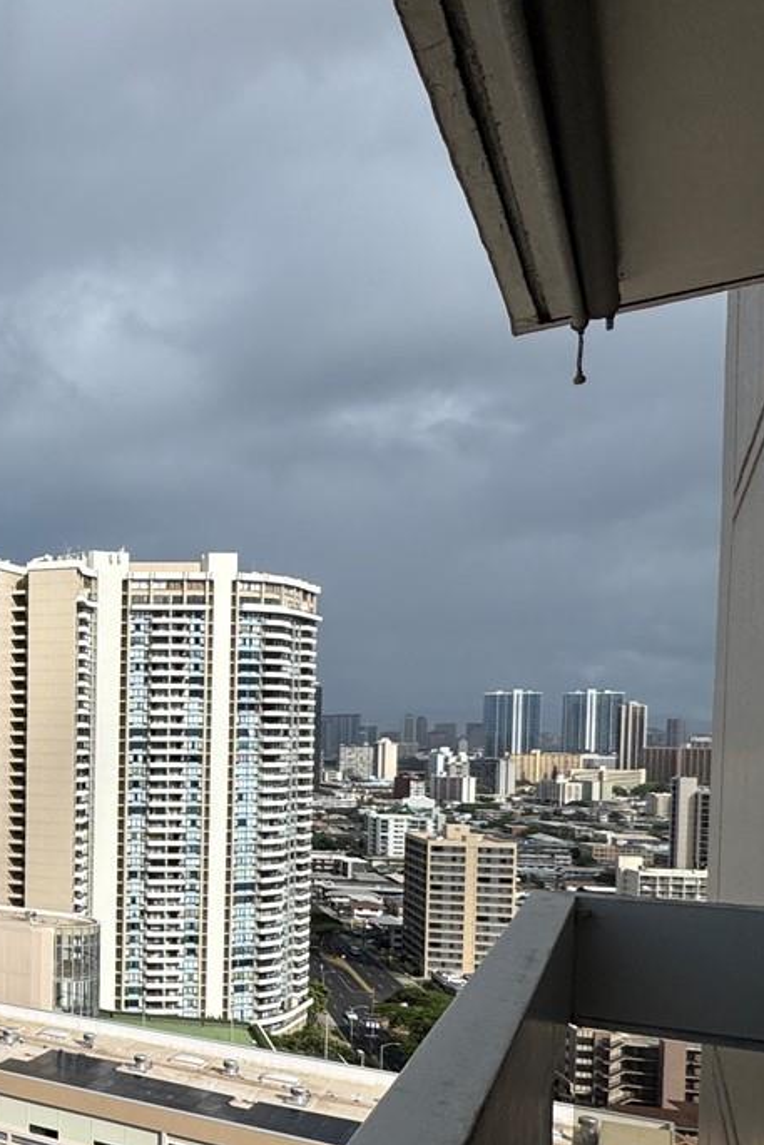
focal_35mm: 34
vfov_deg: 54.5
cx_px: -318
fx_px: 1082
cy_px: 772
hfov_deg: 28.6
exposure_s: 1/3906
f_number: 2.2
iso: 40
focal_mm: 2.22
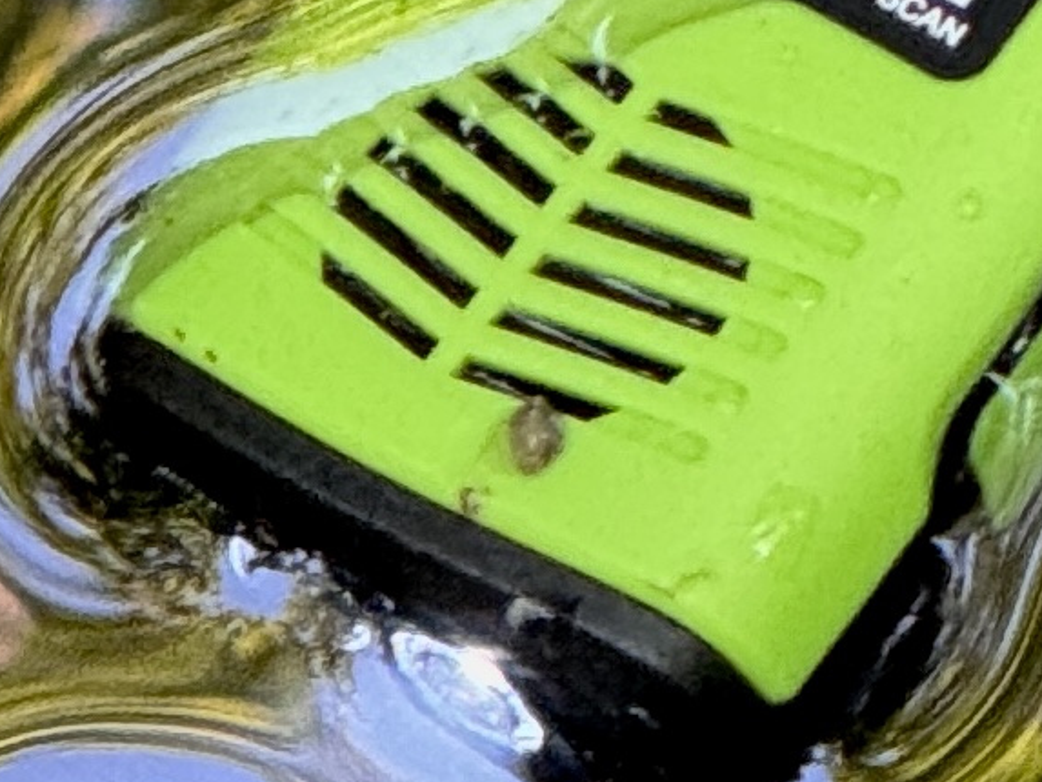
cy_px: -744
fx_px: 18998
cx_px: 1667
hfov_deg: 3.1
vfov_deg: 2.3
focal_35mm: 631
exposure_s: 1/60
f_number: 2.8
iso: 320
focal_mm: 15.66
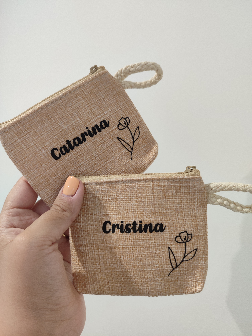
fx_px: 243
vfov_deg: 69.4
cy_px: 168
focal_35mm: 25
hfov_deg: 54.9
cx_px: 126
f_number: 1.89
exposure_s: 1/33
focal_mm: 5.95
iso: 722
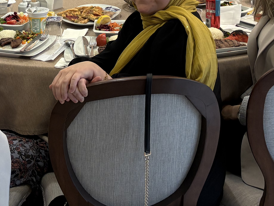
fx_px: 641
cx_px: 77
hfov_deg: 23.9
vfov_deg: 16.5
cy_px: -106
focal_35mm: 81
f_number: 1.6
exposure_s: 1/50
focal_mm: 5.96
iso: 125
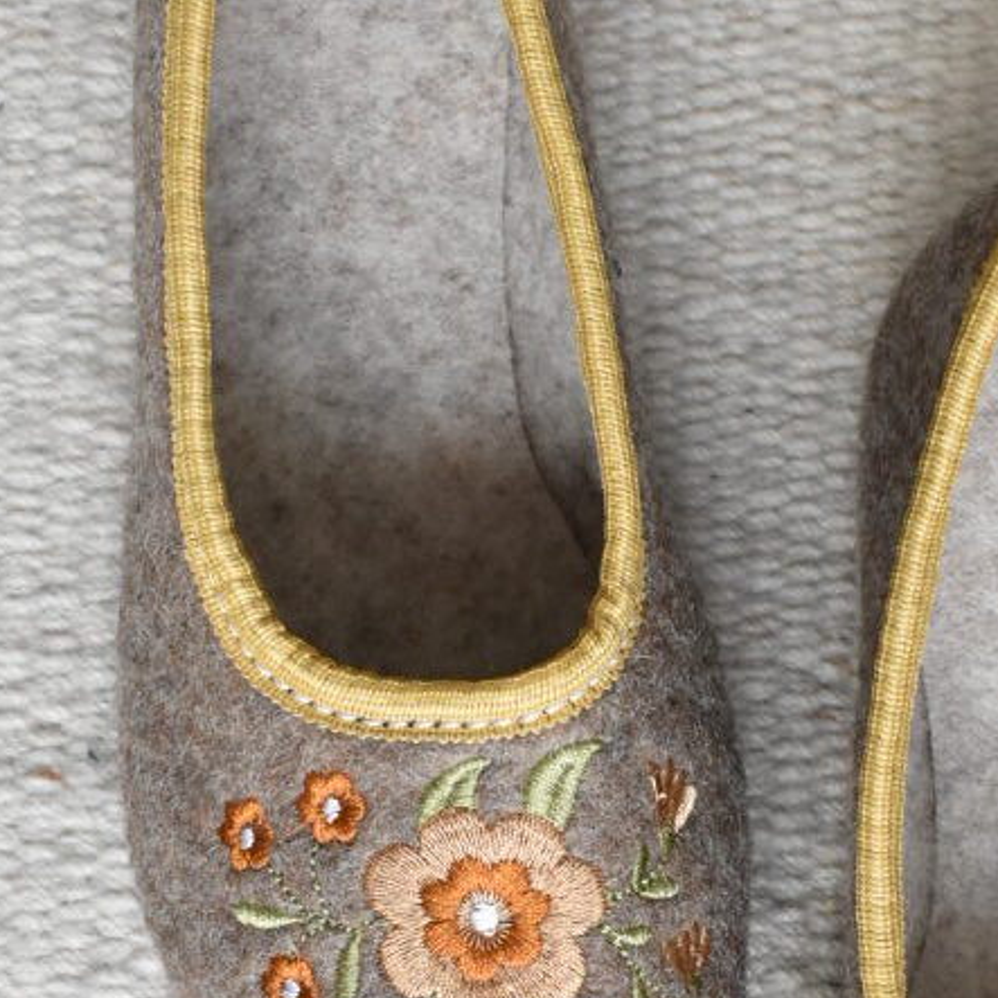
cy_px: 813
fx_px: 2740
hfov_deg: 20.5
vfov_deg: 20.4
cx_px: 737
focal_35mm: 84
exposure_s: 1/100
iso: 1600
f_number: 5
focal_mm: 18
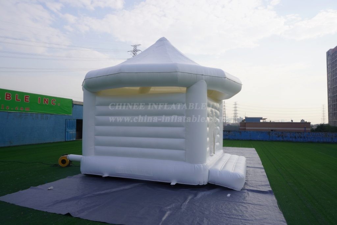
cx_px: 168
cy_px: 112
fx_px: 225
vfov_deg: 53.1
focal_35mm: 24
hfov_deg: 73.7
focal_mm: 16
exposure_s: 1/160
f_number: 10
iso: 100
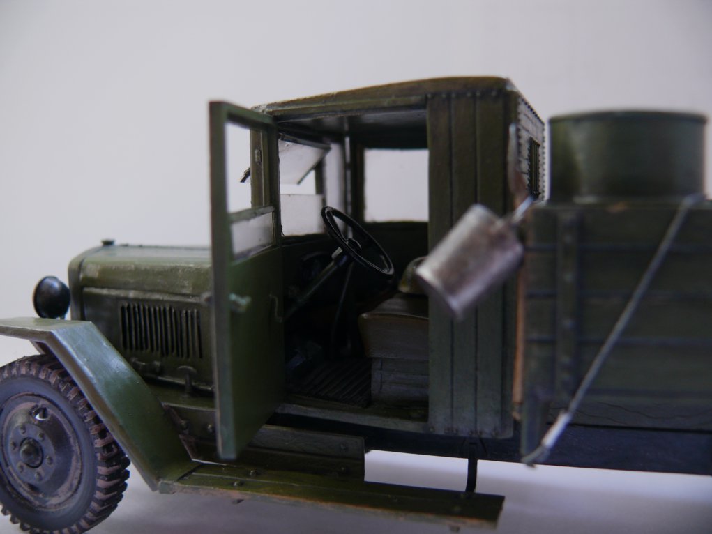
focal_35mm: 35
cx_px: 356
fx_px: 720
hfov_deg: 52.6
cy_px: 267
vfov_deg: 40.7
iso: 100
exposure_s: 1/30
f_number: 2.8
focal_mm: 7.4
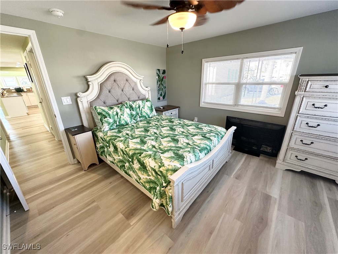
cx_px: 169
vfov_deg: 85.7
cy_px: 127
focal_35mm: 14
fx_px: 137
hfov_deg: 102.1
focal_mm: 2.22
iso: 250
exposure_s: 1/120
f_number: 2.2
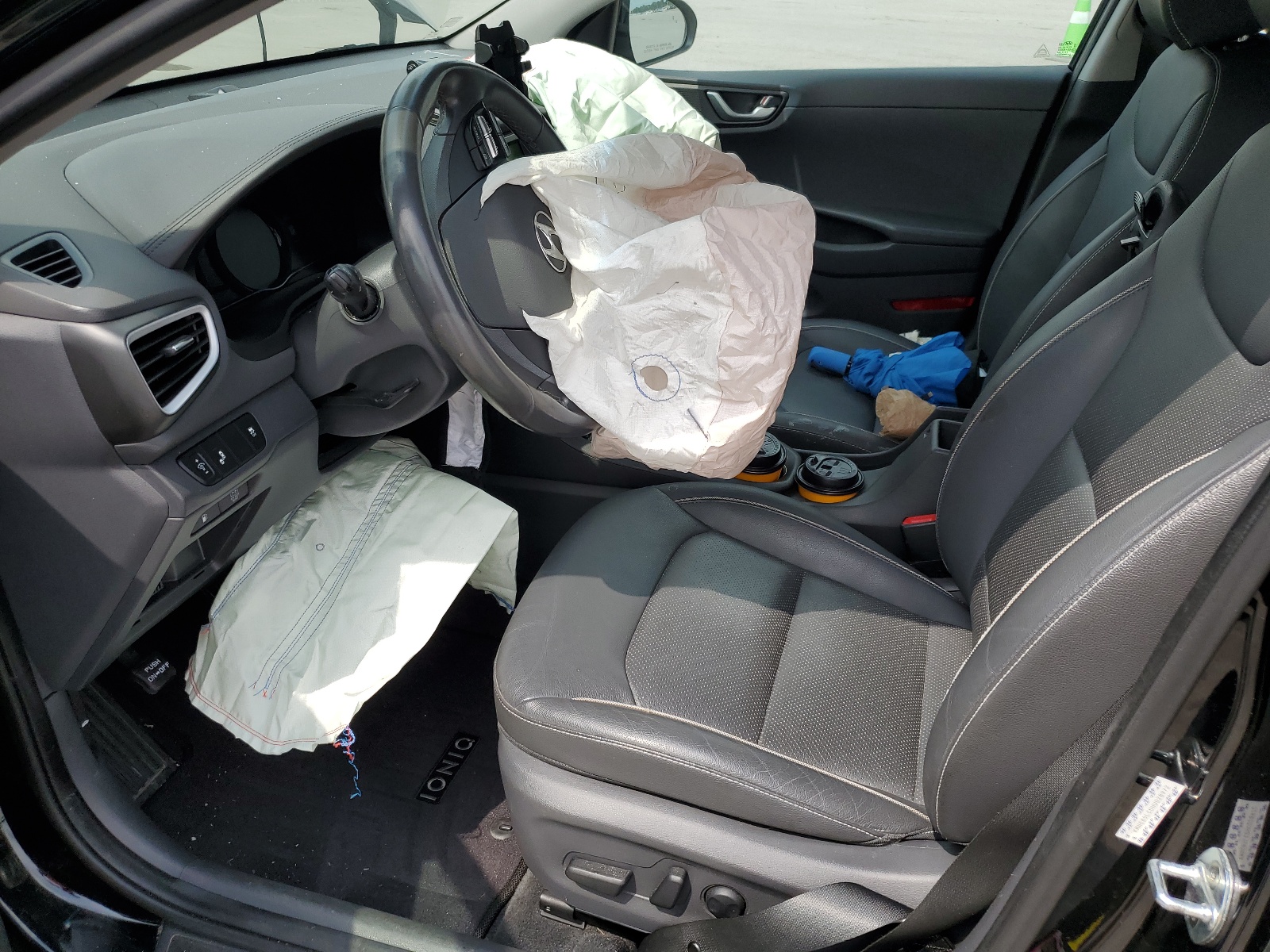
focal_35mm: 26
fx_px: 954
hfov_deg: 67.3
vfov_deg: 53.1
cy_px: 476
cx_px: 635
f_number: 1.5
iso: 50
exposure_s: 1/1667
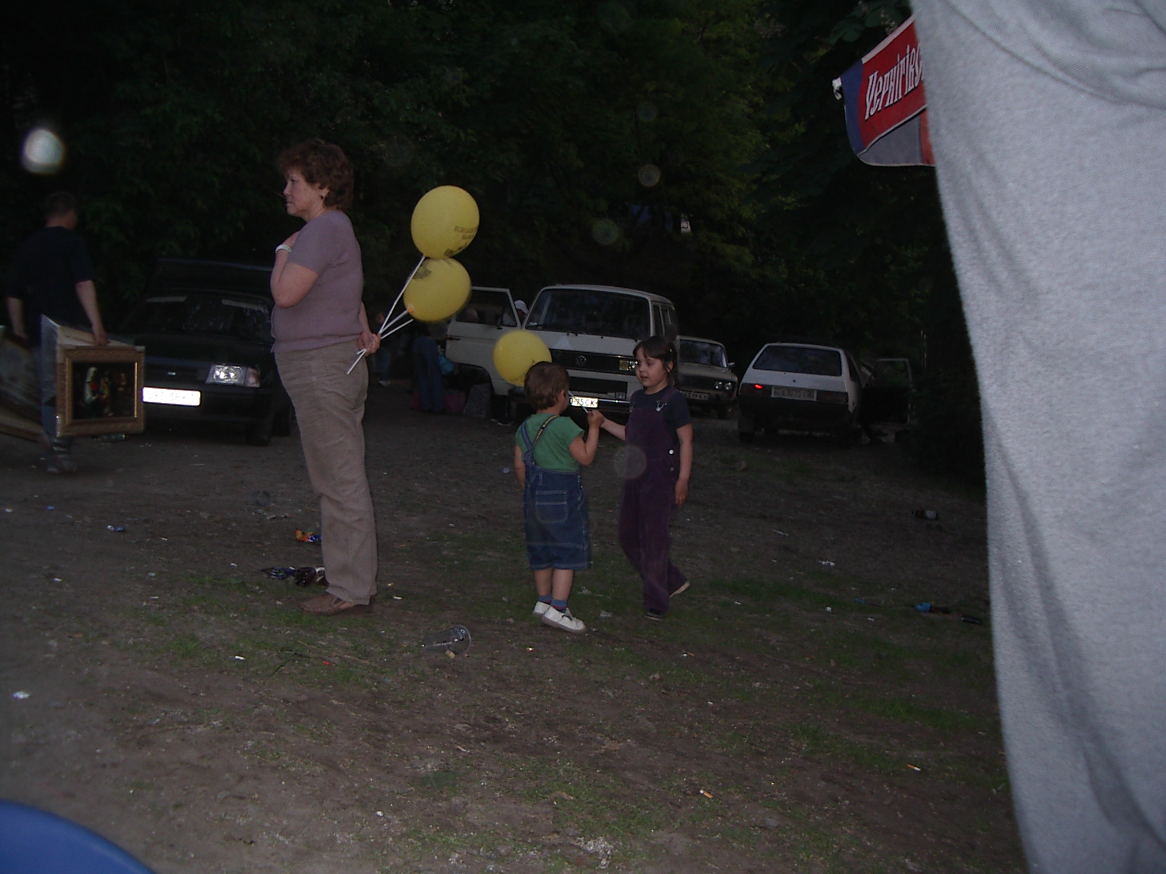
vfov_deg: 37.7
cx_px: 583
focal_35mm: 38
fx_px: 1280
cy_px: 437
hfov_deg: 49.0
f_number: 2.6
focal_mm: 5.8
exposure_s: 1/60
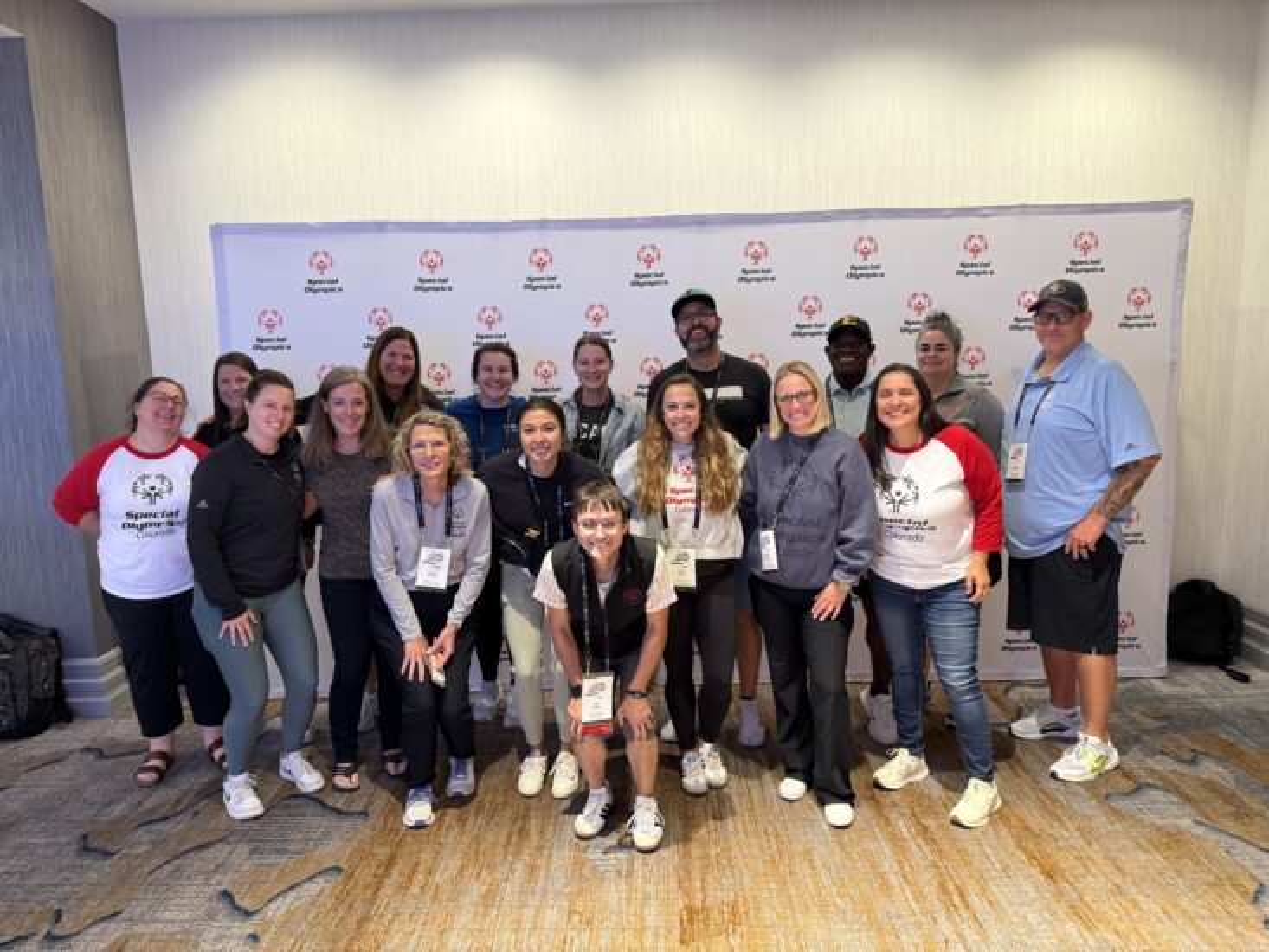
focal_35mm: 24
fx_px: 880
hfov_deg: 71.6
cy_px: 476
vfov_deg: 56.8
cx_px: 634
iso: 160
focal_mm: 6.76
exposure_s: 1/60
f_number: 1.78
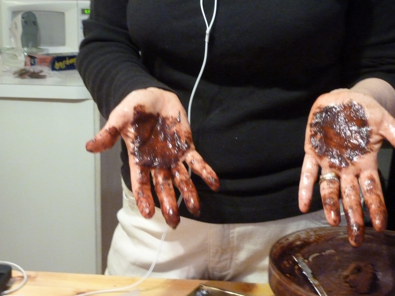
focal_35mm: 49
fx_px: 559
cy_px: 162
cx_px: 180
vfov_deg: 29.7
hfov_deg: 38.9
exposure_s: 1/13
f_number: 3.7
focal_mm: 6.9
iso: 800
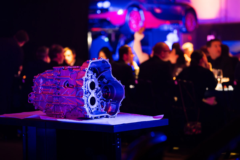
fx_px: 693
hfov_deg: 19.6
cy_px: 80
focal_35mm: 104
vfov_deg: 13.2
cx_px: 120
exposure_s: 1/80
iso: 10000
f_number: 2.8
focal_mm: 104
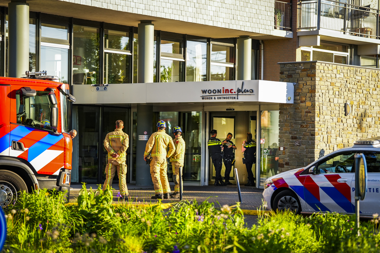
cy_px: 126
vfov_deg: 12.9
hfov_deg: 19.3
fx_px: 1119
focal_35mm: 106
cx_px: 190
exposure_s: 1/1250
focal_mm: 106
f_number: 2.8
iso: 320
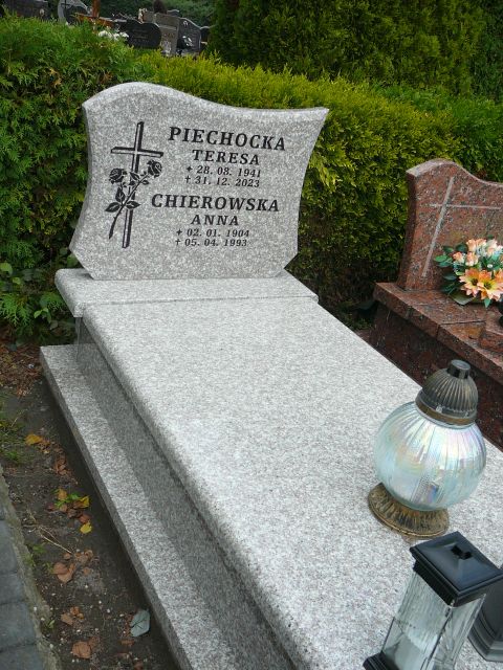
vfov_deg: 52.6
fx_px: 678
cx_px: 252
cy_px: 335
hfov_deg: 40.7
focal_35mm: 35
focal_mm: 5.2
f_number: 2.8
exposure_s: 1/500
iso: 80
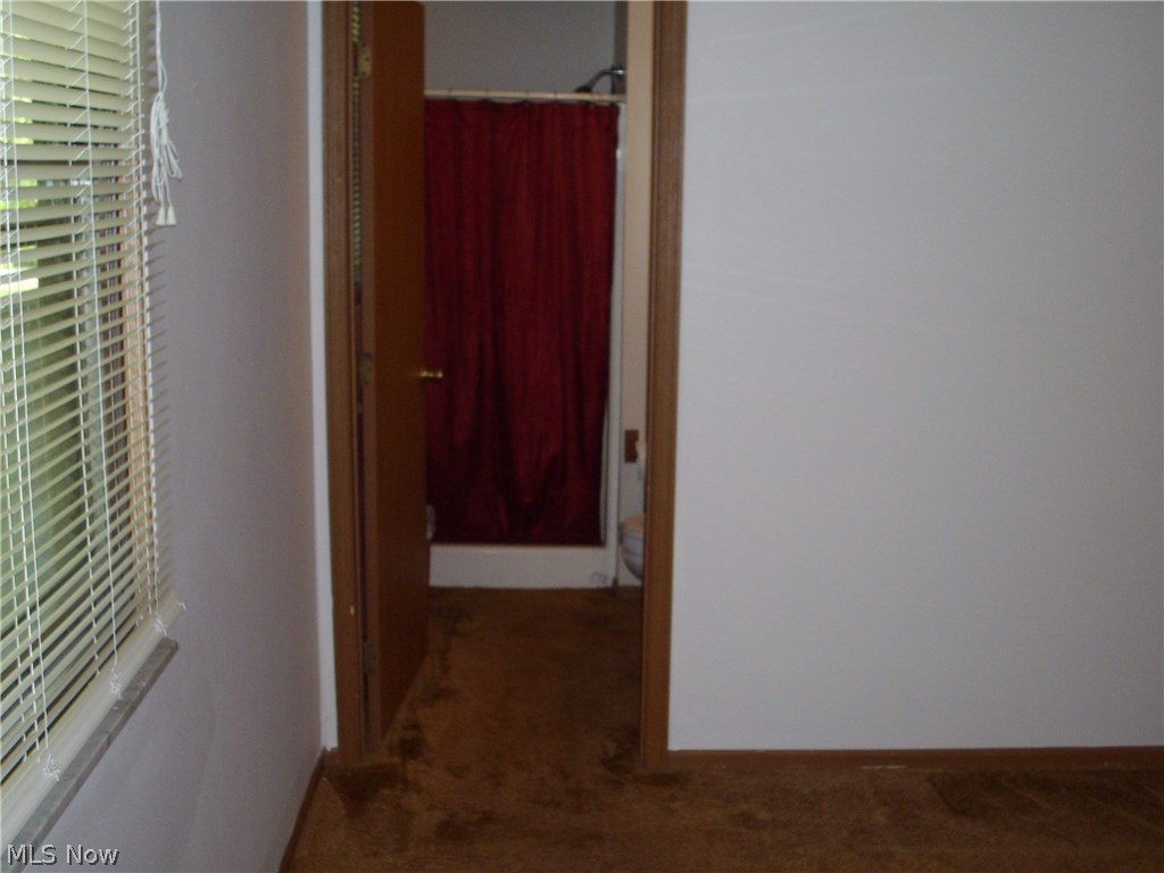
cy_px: 436
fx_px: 1547
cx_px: 582
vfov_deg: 31.5
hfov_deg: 41.2
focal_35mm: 46
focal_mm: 7.6
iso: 160
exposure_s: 1/50
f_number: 3.1
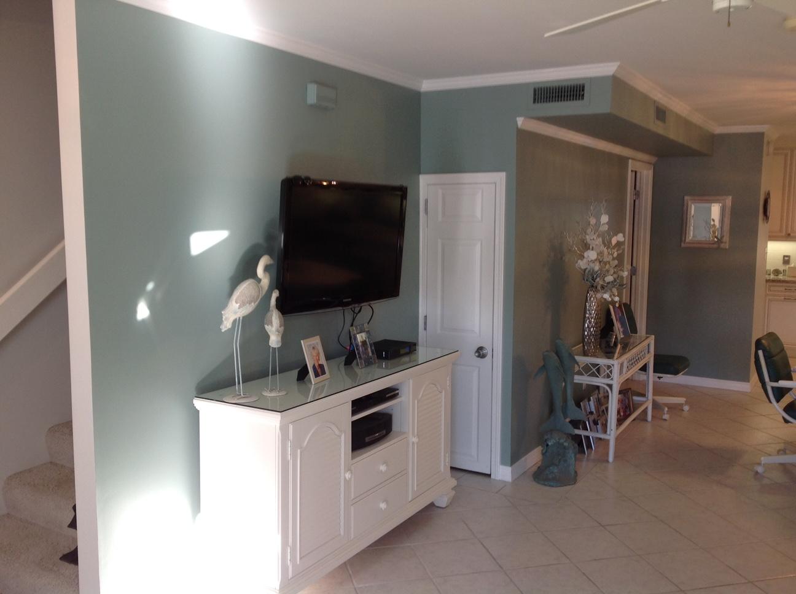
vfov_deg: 40.6
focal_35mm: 35
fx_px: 804
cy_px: 297
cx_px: 398
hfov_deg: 52.7
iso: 50
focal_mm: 4.28
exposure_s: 1/40
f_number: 2.4
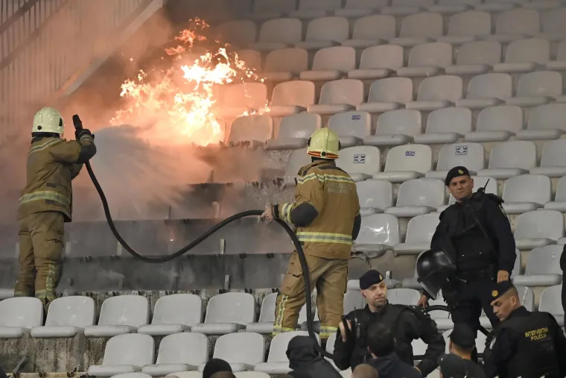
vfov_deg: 6.9
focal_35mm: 200
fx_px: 3145
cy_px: 189
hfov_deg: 10.3
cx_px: 283
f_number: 2.8
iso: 2000
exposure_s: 1/1000
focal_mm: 200
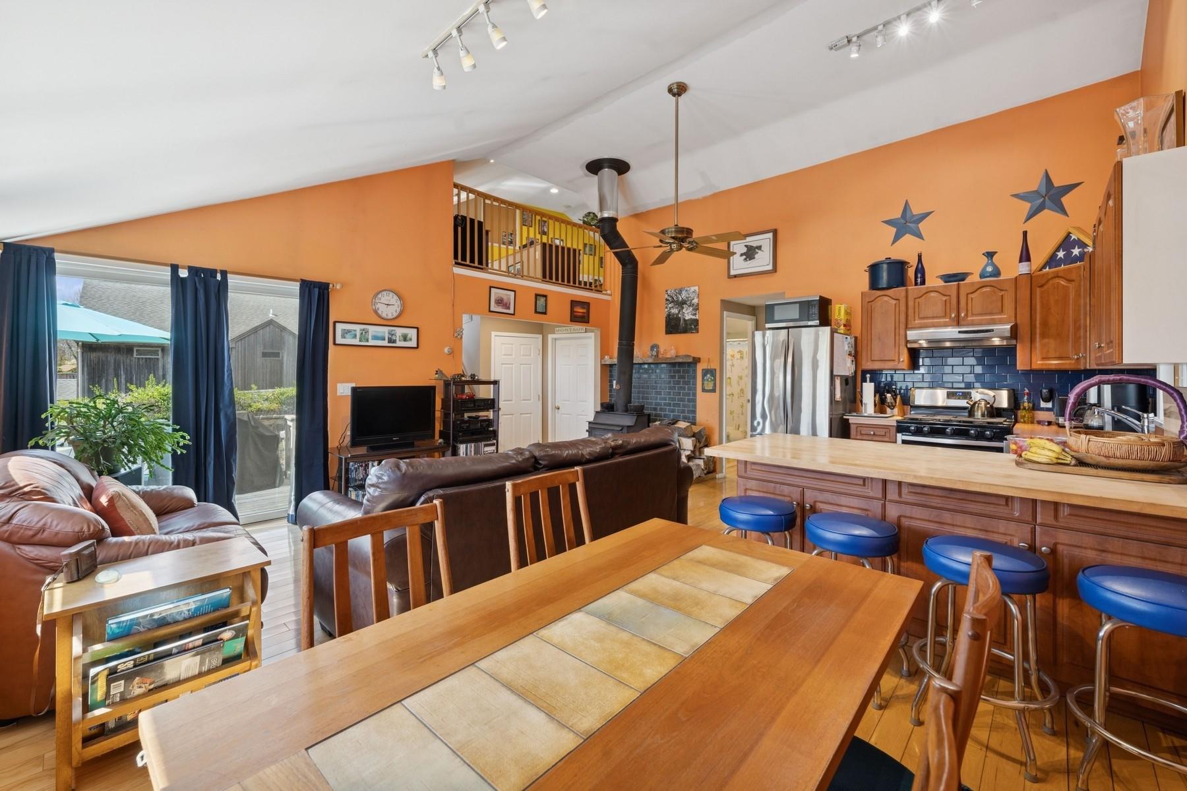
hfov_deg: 102.3
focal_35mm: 14
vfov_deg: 79.2
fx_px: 478
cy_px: 396
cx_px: 594
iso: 400
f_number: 8
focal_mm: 14.5
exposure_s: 1/100
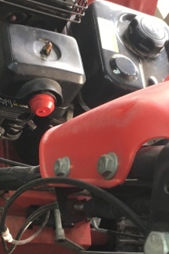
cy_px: 192
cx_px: 94
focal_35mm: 68
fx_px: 479
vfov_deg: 29.2
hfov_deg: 20.0
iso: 80
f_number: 2.2
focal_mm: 4.15
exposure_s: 1/30
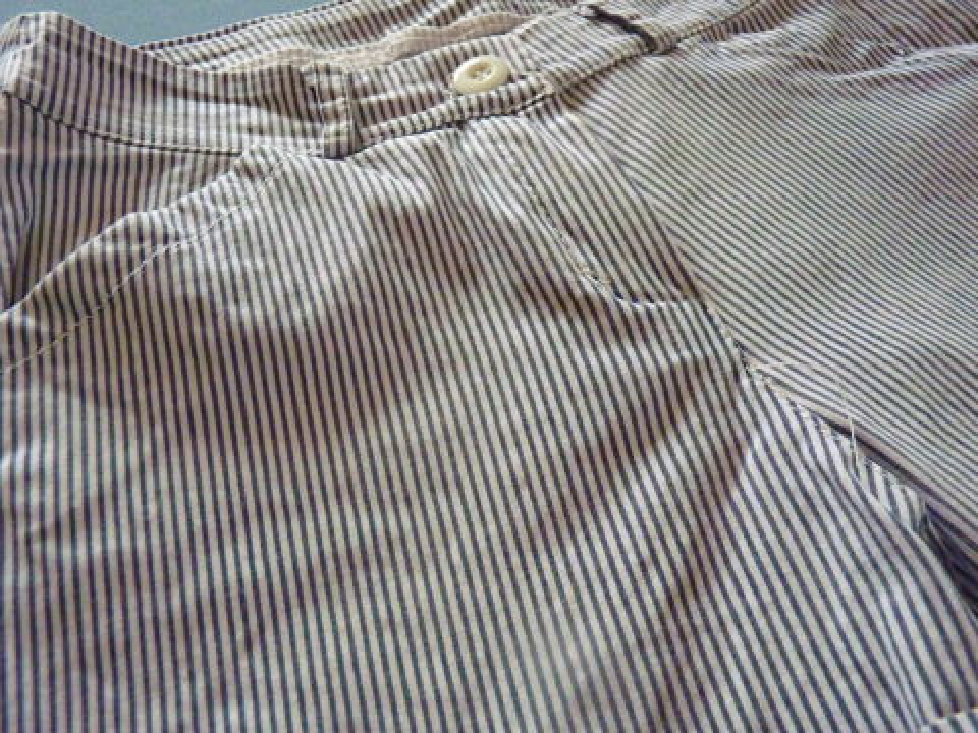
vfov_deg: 42.9
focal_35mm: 33
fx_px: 932
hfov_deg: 55.4
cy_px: 366
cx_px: 489
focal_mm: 5.9
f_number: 3
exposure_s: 1/25
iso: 800
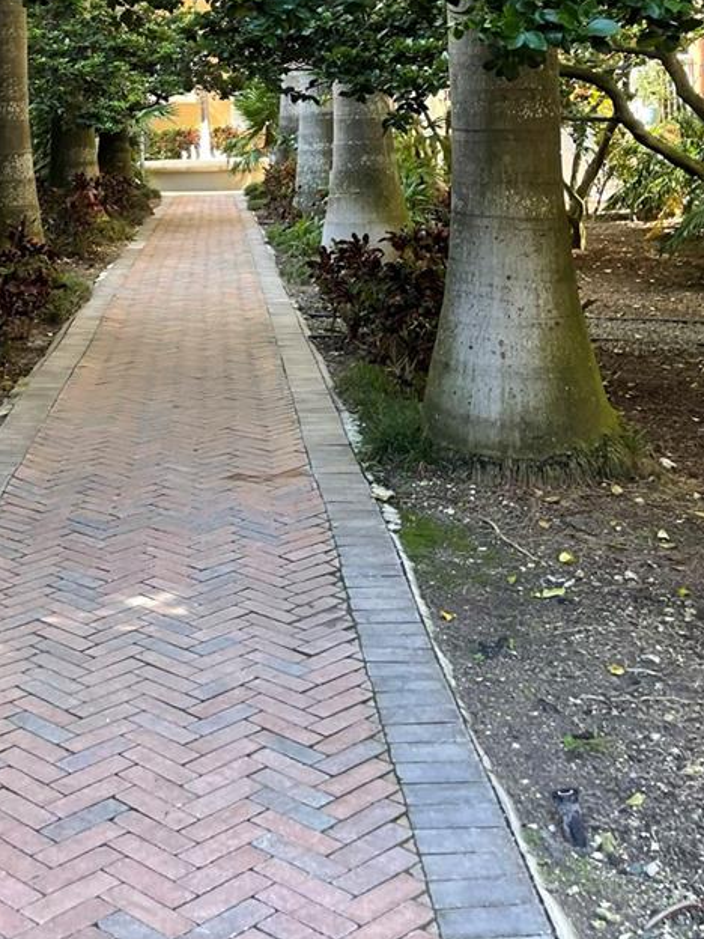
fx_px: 1356
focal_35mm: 50
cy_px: 41
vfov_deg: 35.2
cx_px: 134
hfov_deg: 28.4
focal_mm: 5.1
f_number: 1.6
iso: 40
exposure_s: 1/121
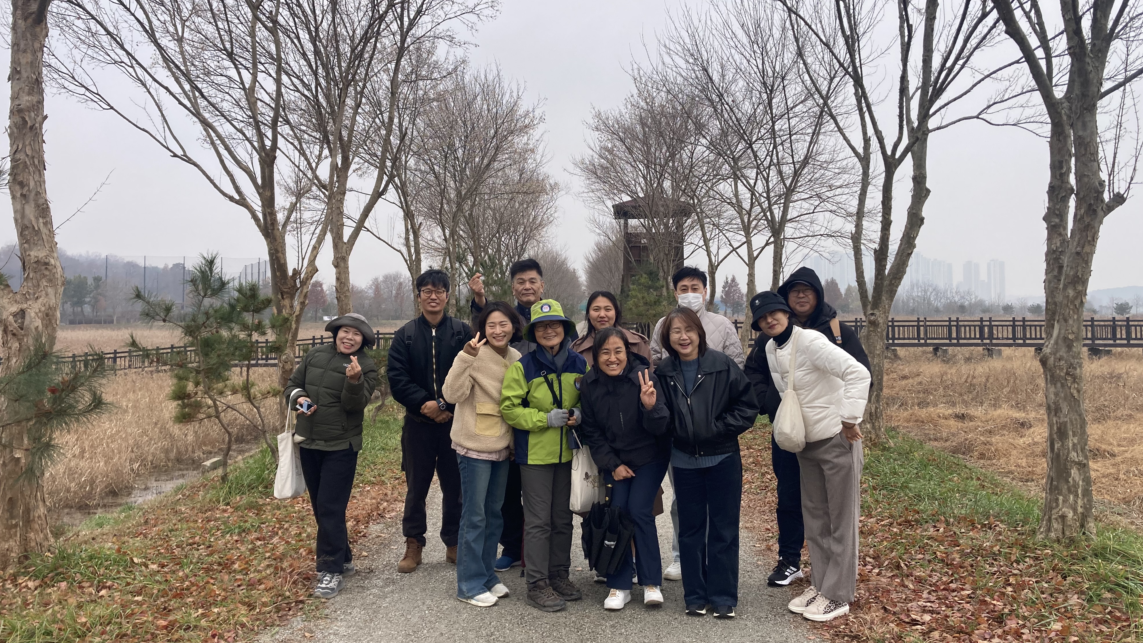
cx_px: 568
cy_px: 290
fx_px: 940
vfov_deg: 37.7
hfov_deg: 62.6
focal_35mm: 31
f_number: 1.8
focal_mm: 3.99
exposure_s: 1/600
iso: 20
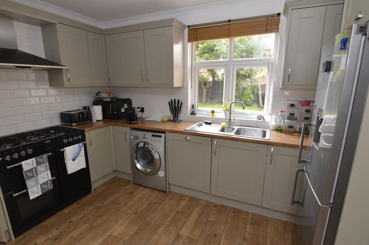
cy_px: 122
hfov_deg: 90.1
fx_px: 184
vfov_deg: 67.1
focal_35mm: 18
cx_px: 184
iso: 400
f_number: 5.6
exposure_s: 1/60
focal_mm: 12
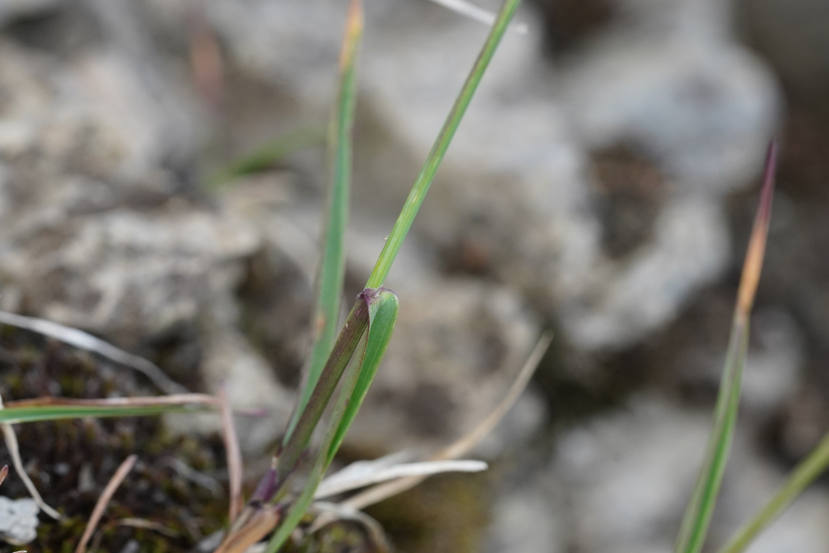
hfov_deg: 15.2
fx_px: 3108
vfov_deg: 10.2
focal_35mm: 135
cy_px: 276
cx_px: 414
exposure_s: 1/320
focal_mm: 90
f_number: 8
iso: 1600
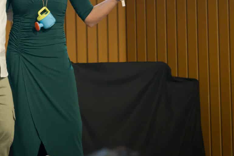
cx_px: 14
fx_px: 1820
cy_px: -36
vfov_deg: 4.9
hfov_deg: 7.3
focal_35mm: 280
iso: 1000
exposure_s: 1/320
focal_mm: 105
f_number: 2.8
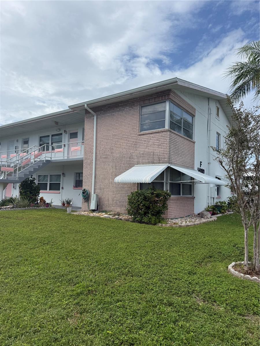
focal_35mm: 24
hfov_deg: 56.8
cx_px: 130
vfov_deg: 71.6
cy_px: 173
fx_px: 240
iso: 80
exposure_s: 1/4975
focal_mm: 6.76
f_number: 1.78
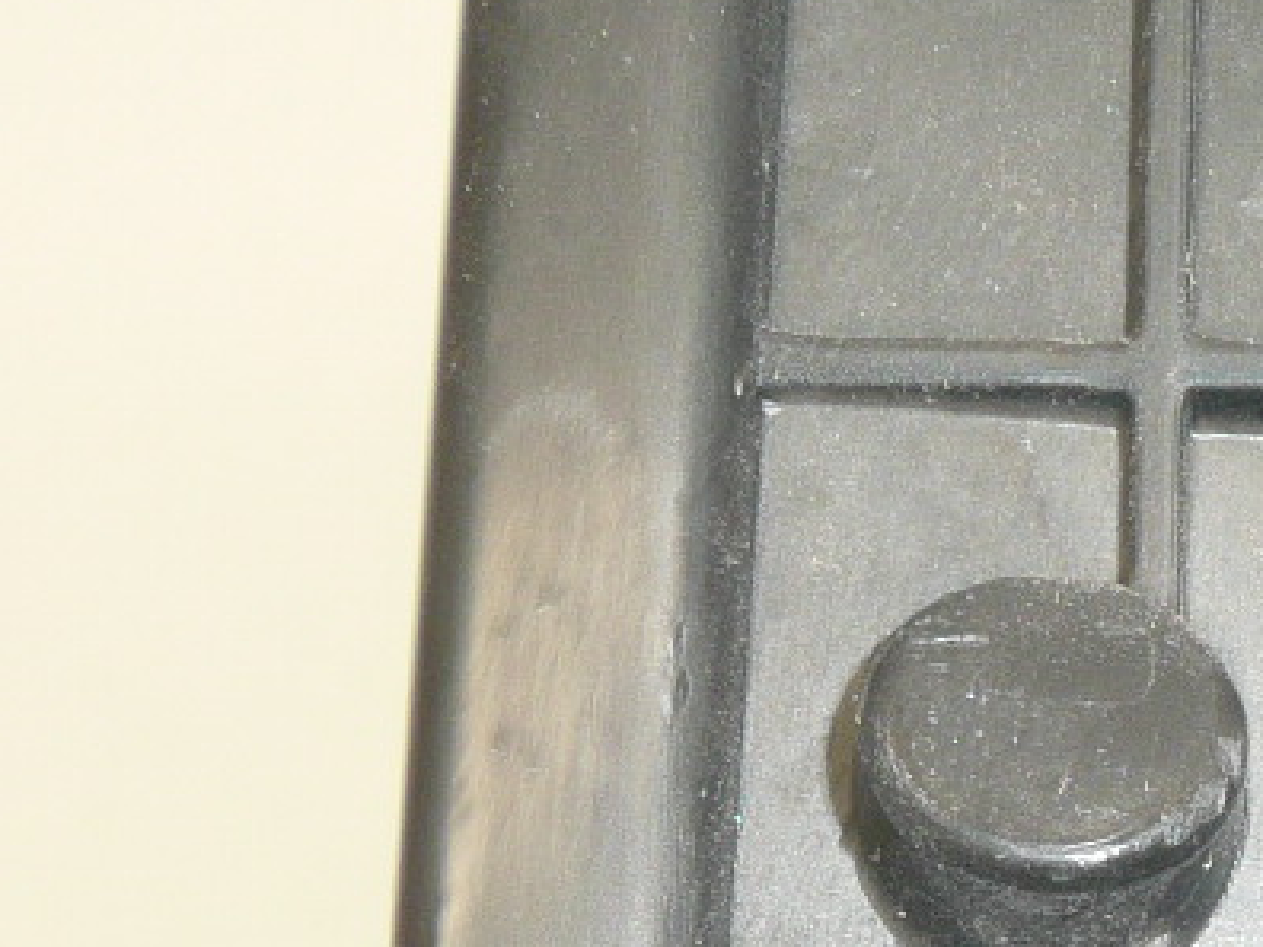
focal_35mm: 97
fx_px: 3539
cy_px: 1253
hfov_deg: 18.8
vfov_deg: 14.6
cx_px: 1630
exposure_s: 1/30
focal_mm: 4.6
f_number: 3.3
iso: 100
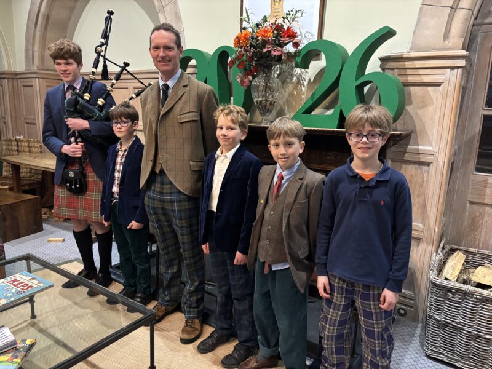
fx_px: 370
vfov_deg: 53.1
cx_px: 246
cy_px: 184
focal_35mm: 26
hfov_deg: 67.3
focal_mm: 5.96
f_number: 1.6
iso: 640
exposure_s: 1/33
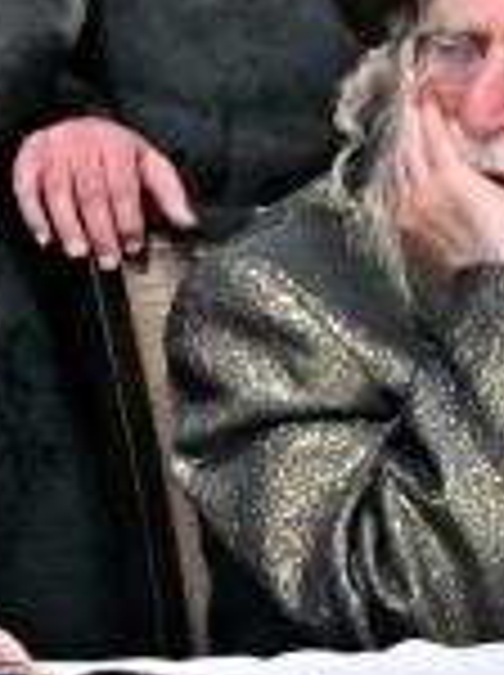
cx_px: -648
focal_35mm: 237
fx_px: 4614
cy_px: 45
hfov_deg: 6.0
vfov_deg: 8.3
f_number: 4
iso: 1000
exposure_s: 1/160
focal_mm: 24
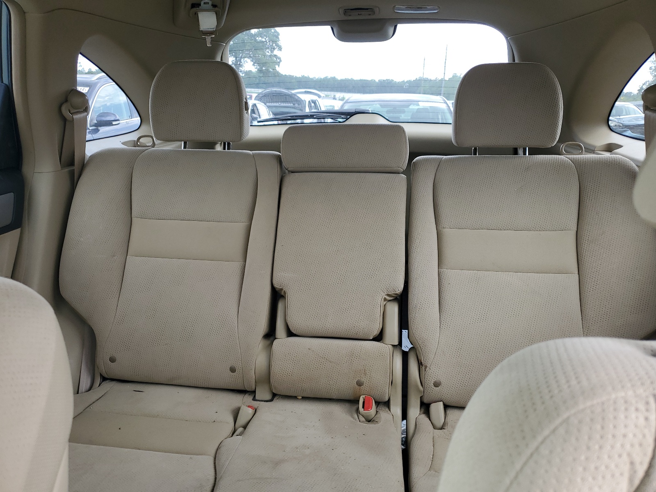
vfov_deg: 53.1
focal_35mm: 26
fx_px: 493
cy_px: 246
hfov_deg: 67.3
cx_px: 328
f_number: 1.5
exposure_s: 1/120
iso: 52
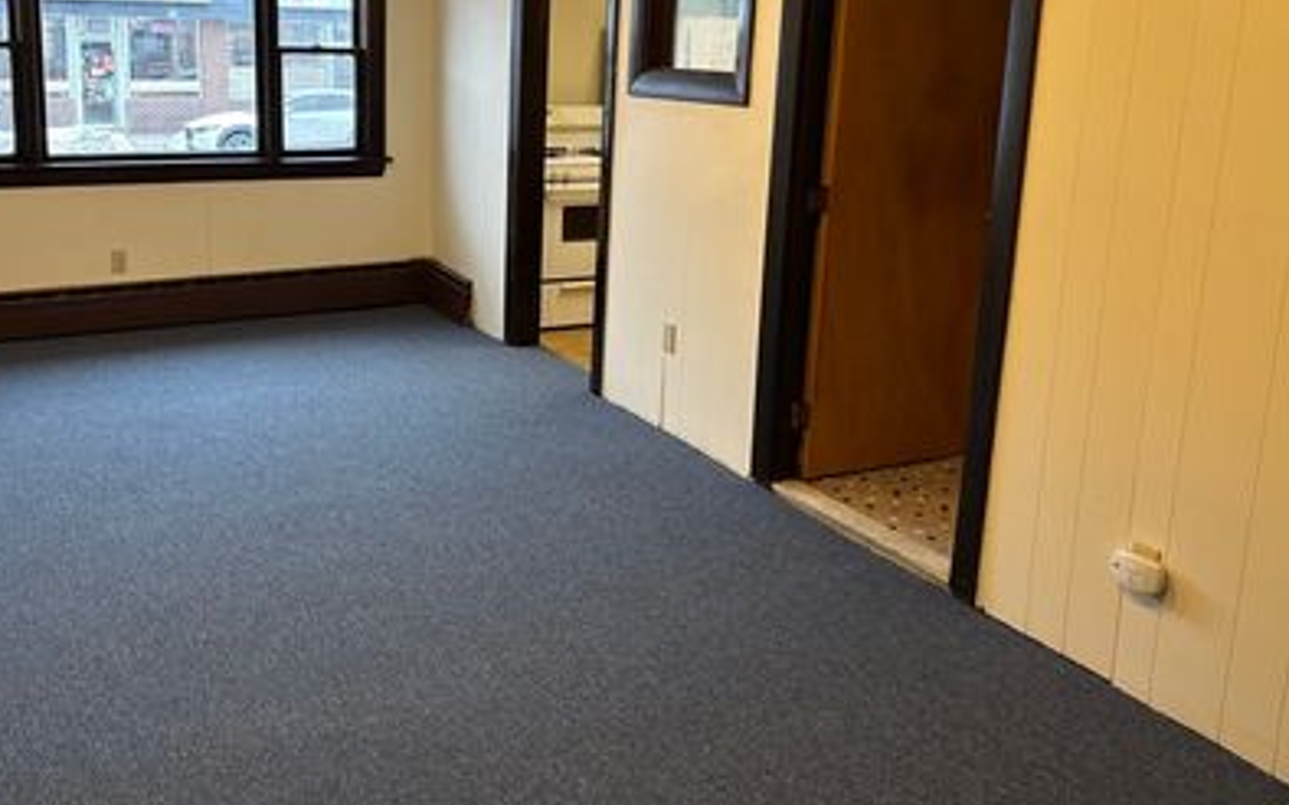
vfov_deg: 35.9
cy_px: 267
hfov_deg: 54.9
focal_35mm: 35
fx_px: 1229
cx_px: 510
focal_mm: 5.96
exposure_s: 1/60
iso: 160
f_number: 1.6
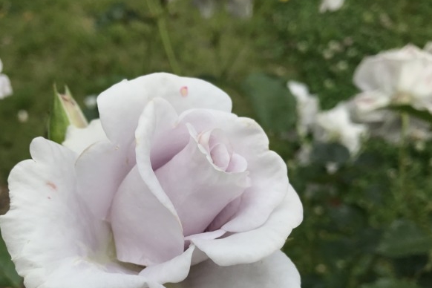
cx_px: 166
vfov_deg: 32.8
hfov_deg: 48.1
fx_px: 480
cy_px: 212
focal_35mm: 40
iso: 20
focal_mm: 3.99
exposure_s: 1/1277
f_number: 1.8
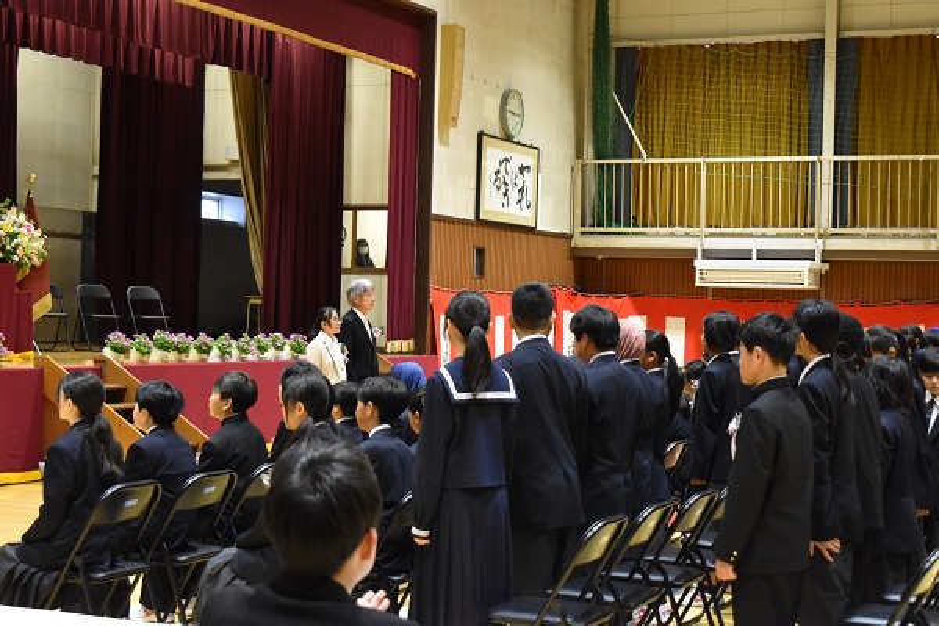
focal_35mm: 63
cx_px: 470
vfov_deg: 21.6
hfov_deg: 31.9
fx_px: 1643
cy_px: 313
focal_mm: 42
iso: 3600
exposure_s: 1/60
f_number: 5
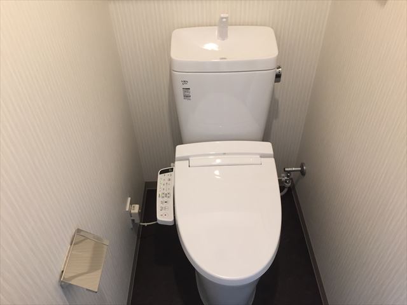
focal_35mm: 29
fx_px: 341
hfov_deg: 61.7
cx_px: 204
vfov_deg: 48.2
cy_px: 152
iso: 100
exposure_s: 1/30
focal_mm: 4.15
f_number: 2.2
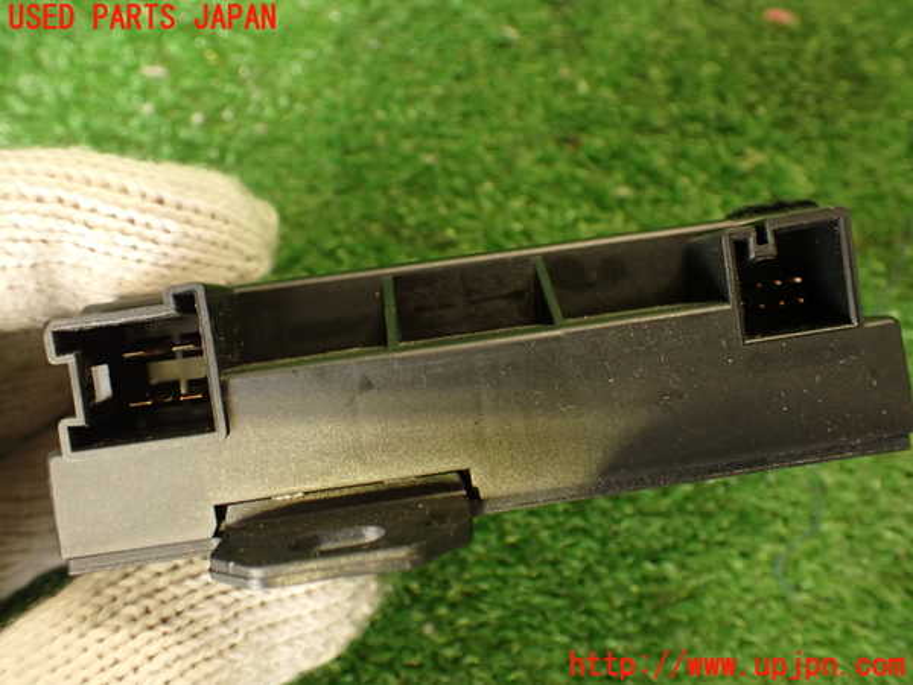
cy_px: 342
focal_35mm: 32
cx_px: 456
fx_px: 844
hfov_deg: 56.8
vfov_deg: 44.2
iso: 320
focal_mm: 5.79
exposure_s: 1/30
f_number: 2.4
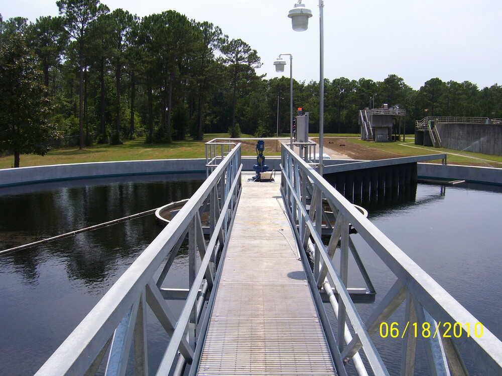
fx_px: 493
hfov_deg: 54.0
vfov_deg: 41.8
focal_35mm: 34
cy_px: 188
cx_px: 251
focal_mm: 5.6
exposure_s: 1/750
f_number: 4.8
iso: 80
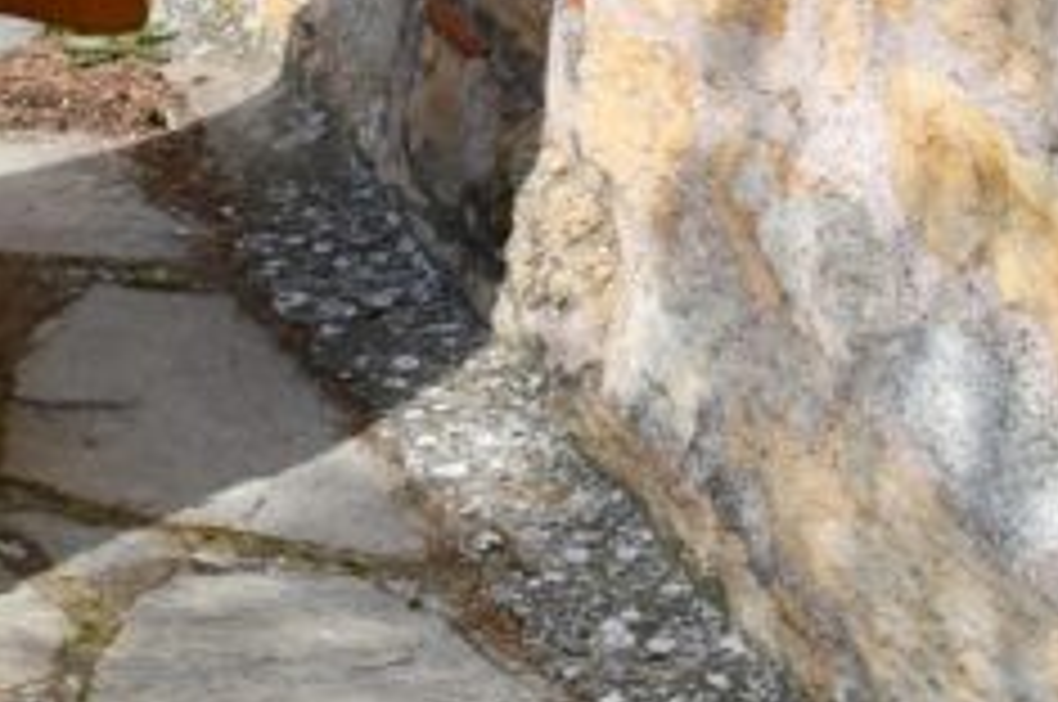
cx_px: -900
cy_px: -990
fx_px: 5136
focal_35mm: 175
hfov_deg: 10.9
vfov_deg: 7.3
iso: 125
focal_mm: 24
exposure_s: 1/250
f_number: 8
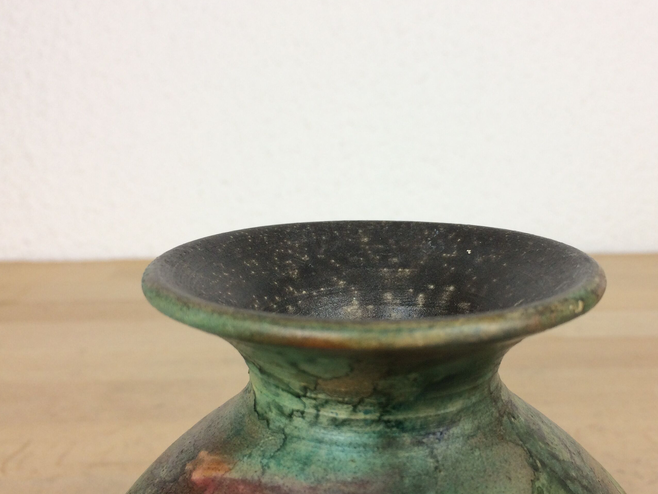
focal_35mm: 37
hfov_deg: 49.9
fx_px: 703
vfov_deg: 38.6
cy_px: 271
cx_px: 387
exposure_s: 1/100
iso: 64
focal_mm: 4.15
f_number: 2.2
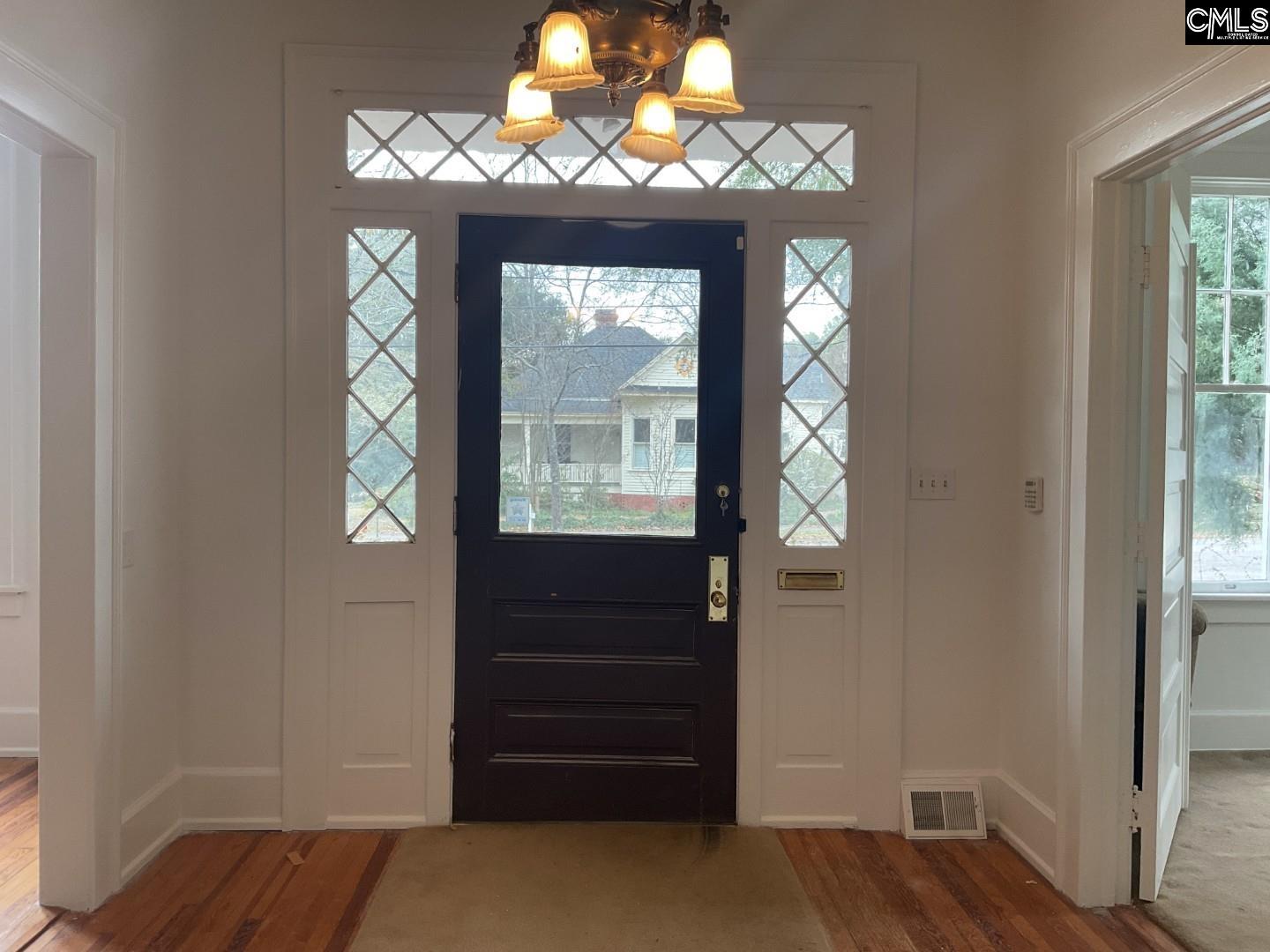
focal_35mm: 29
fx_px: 1064
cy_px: 476
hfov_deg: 61.7
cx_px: 635
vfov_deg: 48.2
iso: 40
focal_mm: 3
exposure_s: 1/120
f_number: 1.8
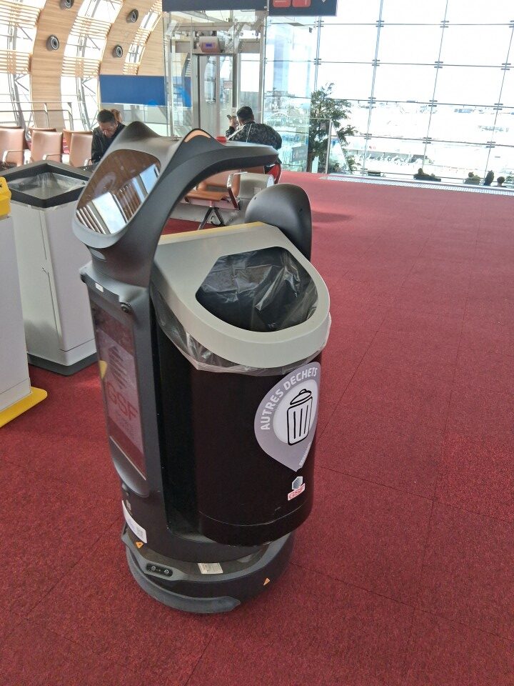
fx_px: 515
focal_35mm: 26
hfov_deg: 53.1
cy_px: 343
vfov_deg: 67.3
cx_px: 257
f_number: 1.8
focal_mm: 3.98
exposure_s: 1/120
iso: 40
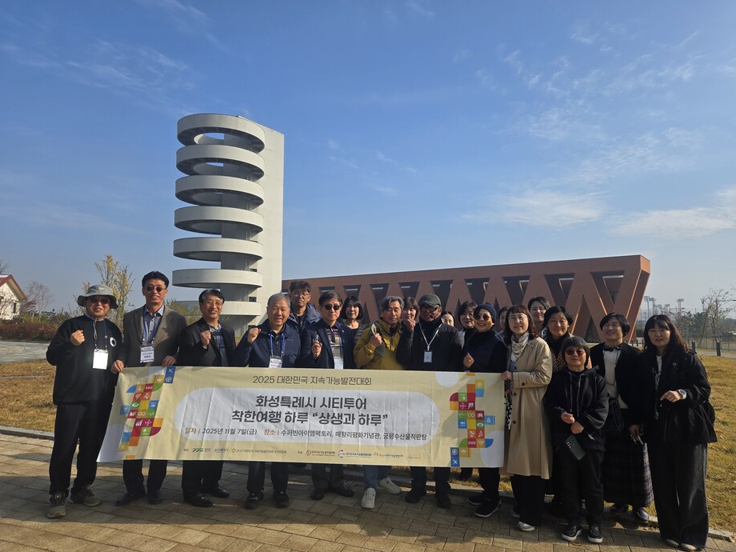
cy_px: 265
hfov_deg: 71.6
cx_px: 366
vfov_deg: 56.8
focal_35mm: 24
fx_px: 510
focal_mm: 5.4
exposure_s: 1/2921
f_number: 1.8
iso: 40
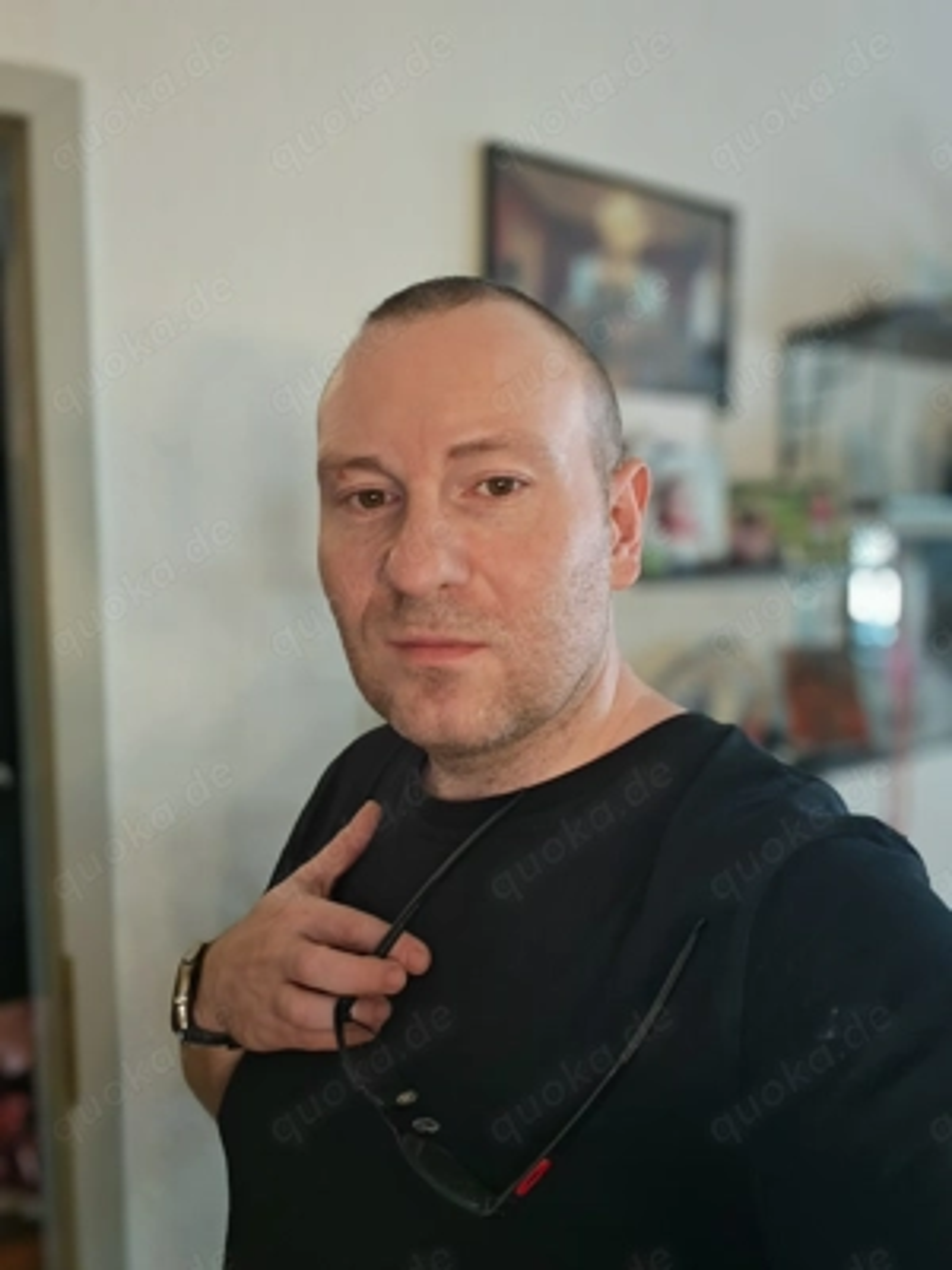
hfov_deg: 54.9
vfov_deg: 69.4
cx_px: 476
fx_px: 917
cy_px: 635
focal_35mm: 25
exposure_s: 1/25
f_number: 2
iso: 800
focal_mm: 3.09
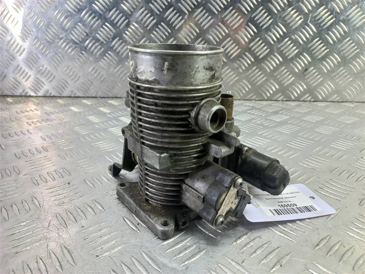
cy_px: 137
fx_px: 264
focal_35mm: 25
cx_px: 182
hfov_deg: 69.4
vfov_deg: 54.9
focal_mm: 4.6
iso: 100
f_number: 1.8
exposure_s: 1/50
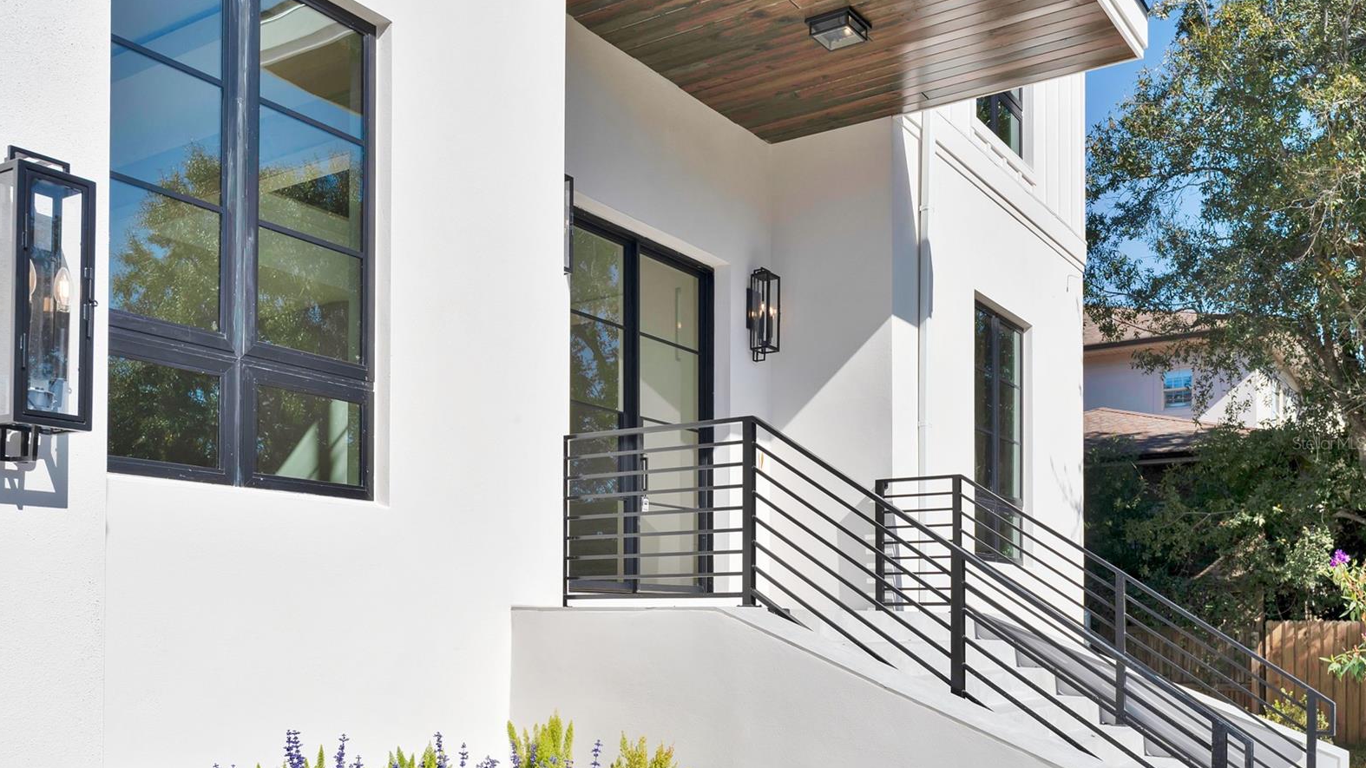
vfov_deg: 35.6
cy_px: 443
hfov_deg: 59.5
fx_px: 1195
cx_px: 675
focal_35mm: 33
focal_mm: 31
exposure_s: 1/640
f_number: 8
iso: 100
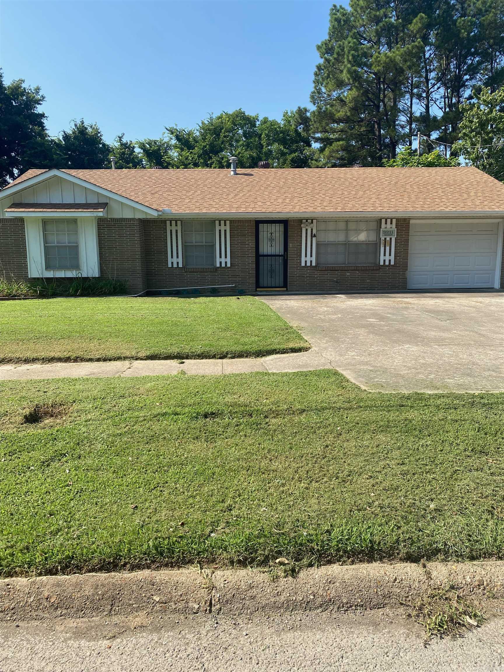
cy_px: 336
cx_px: 252
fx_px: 505
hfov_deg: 53.1
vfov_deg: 67.3
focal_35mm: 26
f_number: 1.8
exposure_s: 1/1808
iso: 32
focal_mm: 4.25
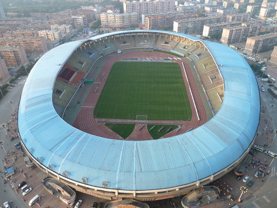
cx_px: 138
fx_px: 200
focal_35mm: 25
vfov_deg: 54.9
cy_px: 104
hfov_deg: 69.4
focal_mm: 4.1
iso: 80
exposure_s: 1/100
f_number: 3.3
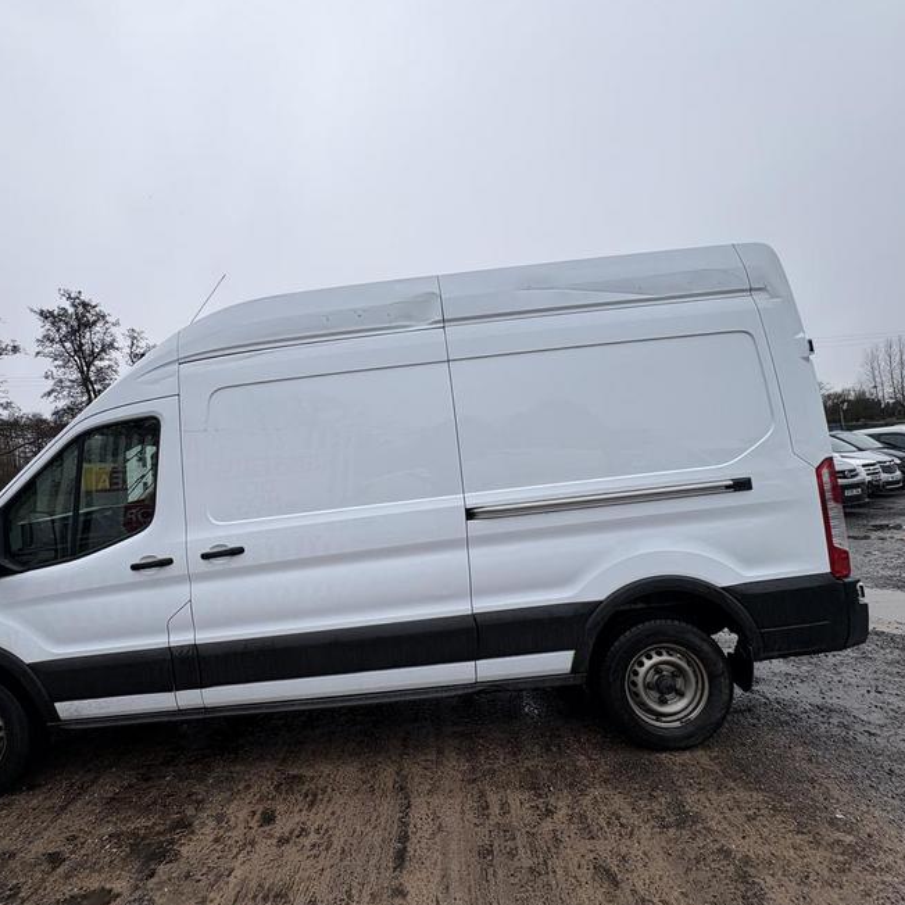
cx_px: 387
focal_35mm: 17
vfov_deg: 84.0
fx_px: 503
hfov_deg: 83.4
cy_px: 459
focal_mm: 2.22
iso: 50
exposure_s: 1/968
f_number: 2.2
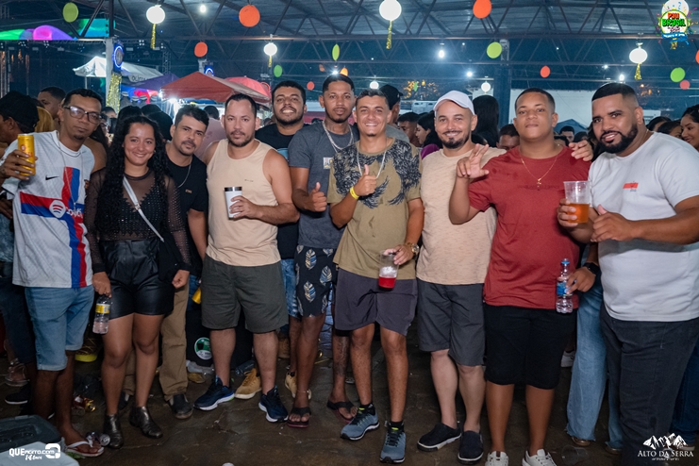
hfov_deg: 53.1
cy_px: 233
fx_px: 699
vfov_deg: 36.9
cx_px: 350
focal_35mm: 36
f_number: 3.2
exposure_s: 1/125
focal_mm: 24
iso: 2500
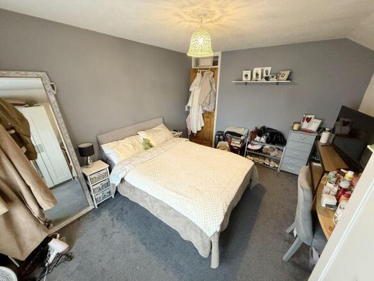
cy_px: 140
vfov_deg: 85.7
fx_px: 151
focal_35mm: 14
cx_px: 187
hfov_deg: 102.1
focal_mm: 2.22
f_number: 2.2
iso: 500
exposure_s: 1/50
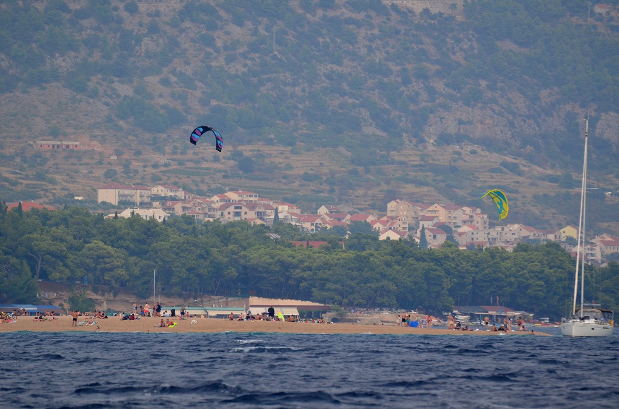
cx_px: 310
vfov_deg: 3.8
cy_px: 204
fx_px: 6175
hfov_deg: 5.7
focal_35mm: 360
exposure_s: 1/1600
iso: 400
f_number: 5.6
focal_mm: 240
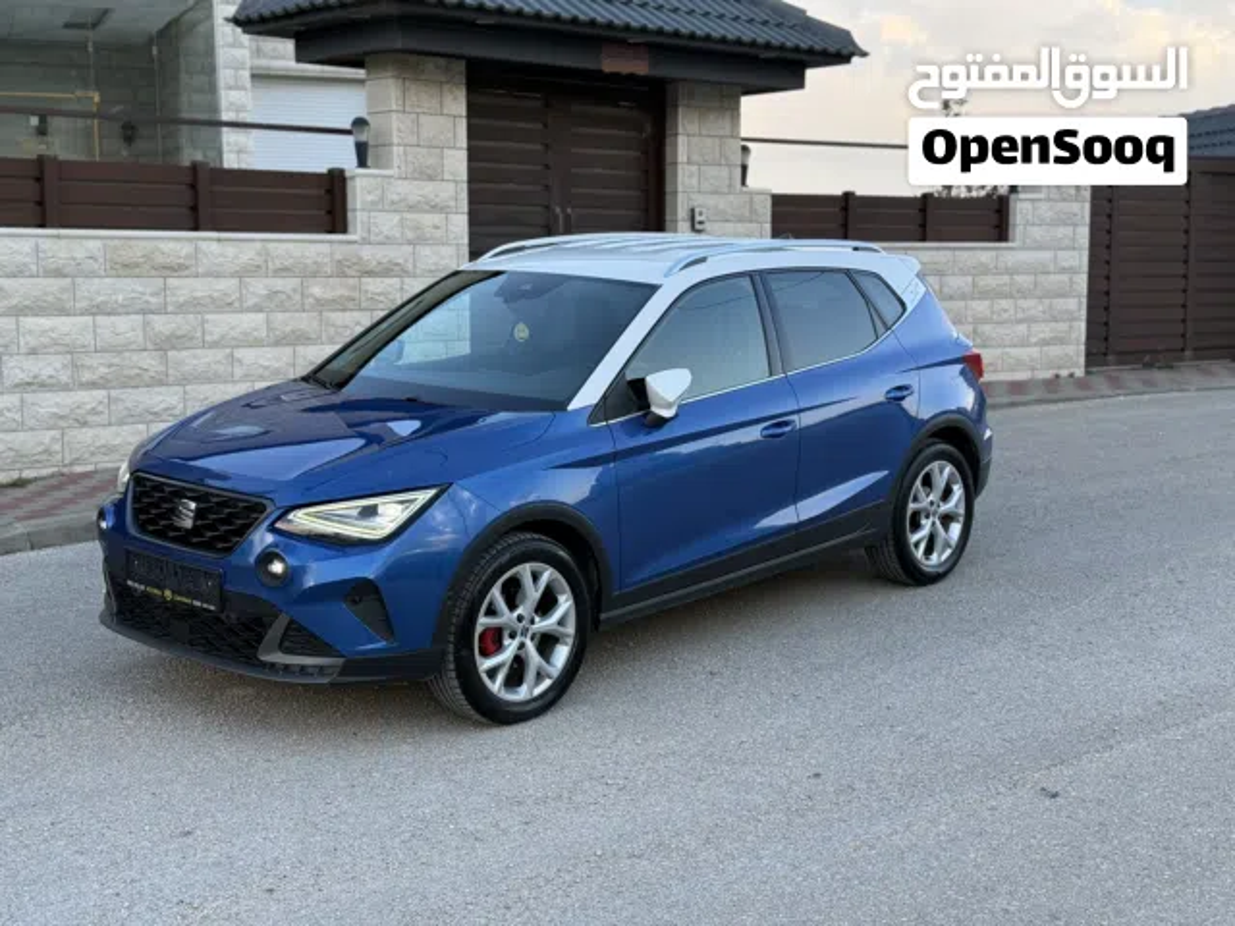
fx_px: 1713
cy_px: 463
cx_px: 618
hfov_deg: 39.7
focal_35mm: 48
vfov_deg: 30.3
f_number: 1.78
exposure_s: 1/663
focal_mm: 6.76
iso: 80
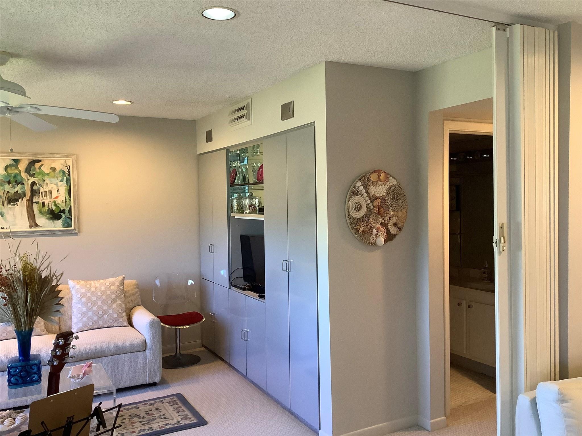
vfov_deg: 45.4
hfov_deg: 58.4
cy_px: 218
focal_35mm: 31
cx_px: 291
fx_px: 521
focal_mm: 3.3
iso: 200
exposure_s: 1/50
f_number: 2.4
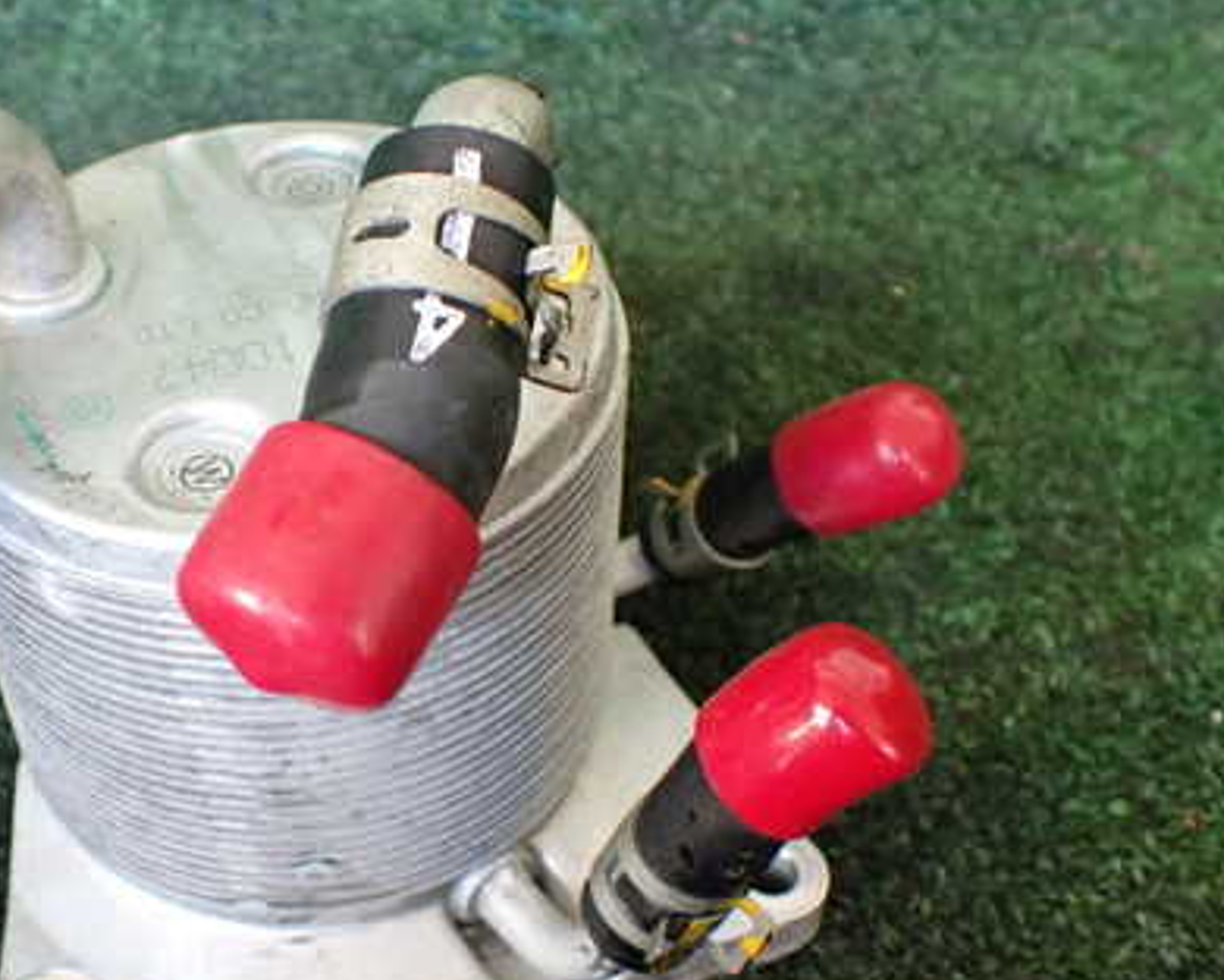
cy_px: 550
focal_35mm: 45
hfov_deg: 40.0
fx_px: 1630
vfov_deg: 33.4
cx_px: 304
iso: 500
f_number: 2.3
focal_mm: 5.4
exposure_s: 1/125
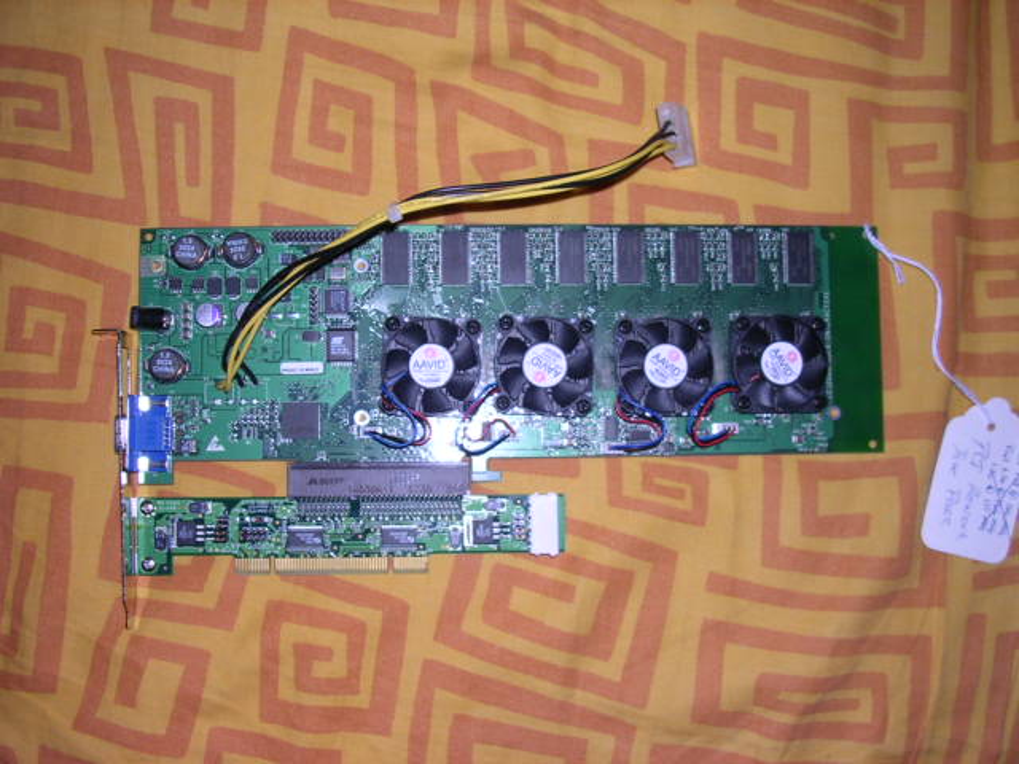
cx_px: 510
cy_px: 382
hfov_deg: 49.0
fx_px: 1119
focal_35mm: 38
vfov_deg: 37.7
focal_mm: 5.8
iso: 100
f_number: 2.8
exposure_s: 1/60.1
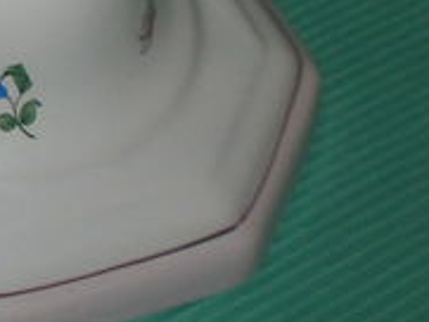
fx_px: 1848
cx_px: -476
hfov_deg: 11.6
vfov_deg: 9.5
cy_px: -239
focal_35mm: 149
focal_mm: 4.8
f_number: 2.9
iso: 100
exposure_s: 1/30
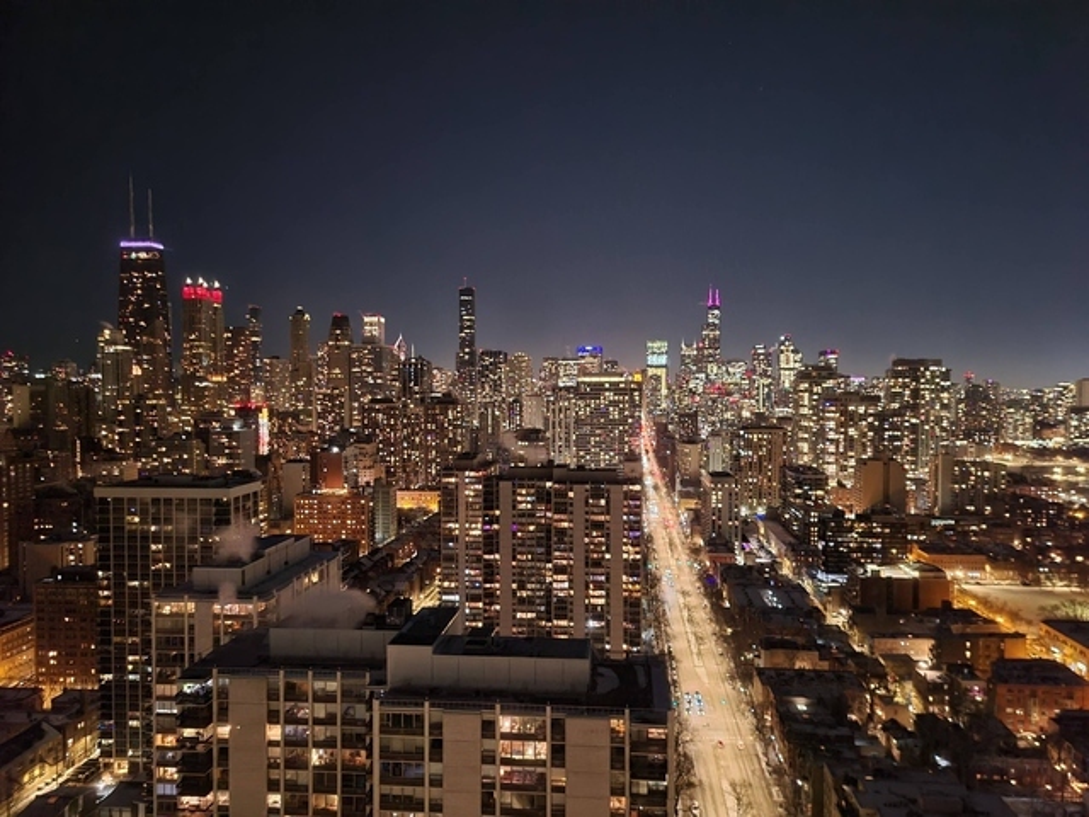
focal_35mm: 26
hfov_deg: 67.3
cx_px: 544
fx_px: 818
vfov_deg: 53.1
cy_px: 408
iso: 1250
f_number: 1.8
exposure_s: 1/8
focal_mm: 5.4
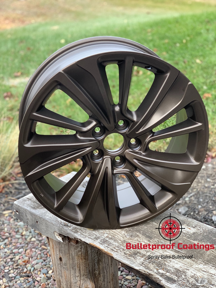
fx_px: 433
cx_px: 108
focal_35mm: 52
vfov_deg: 36.8
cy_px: 144
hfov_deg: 28.0
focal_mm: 6
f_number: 2.4
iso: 125
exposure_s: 1/60
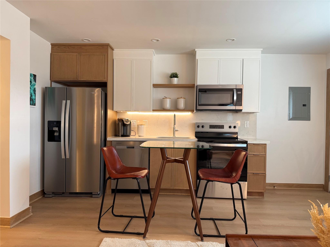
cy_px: 124
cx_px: 165
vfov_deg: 56.8
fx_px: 229
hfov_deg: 71.6
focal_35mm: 24
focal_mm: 6.76
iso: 125
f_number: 1.78
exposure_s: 1/60
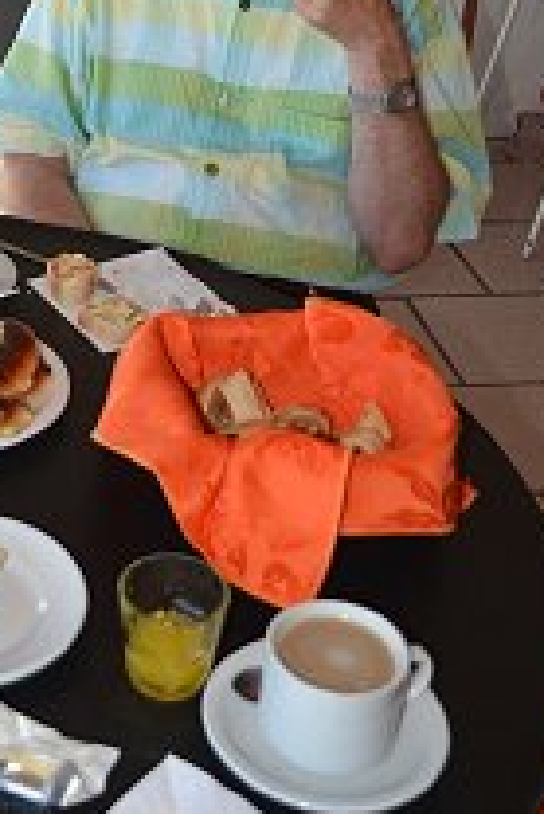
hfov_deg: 21.0
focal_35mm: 64
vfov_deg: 30.8
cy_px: 194
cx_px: 112
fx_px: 1448
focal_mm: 20
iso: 160
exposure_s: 1/250
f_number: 3.8
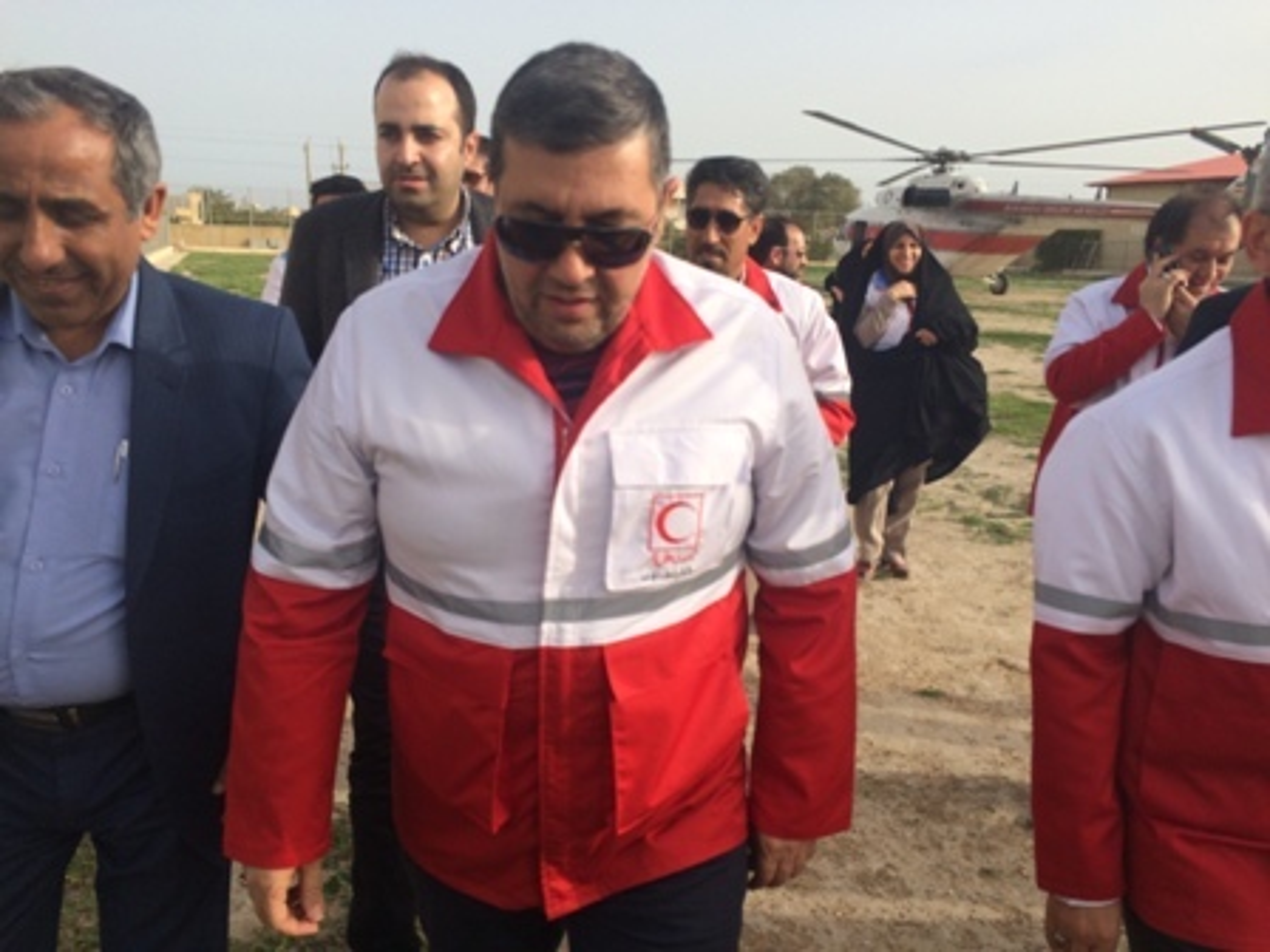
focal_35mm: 29
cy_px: 476
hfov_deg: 61.7
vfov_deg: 48.2
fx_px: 1064
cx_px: 635
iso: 32
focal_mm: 4.15
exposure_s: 1/1414
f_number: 2.2
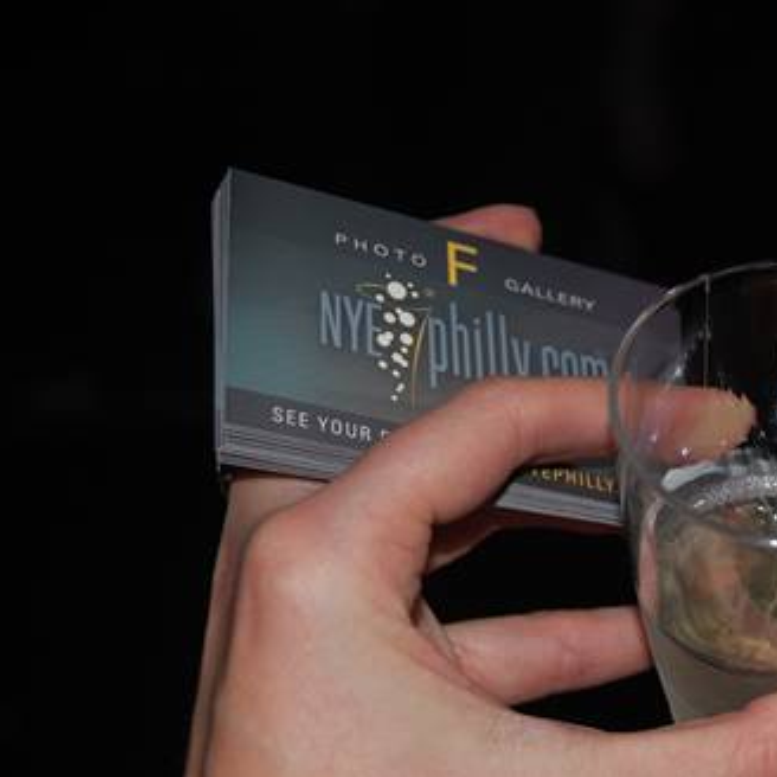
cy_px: 386
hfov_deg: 17.8
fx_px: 2463
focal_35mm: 97
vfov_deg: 17.9
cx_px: 585
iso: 400
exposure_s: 1/60
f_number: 5.6
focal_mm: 50
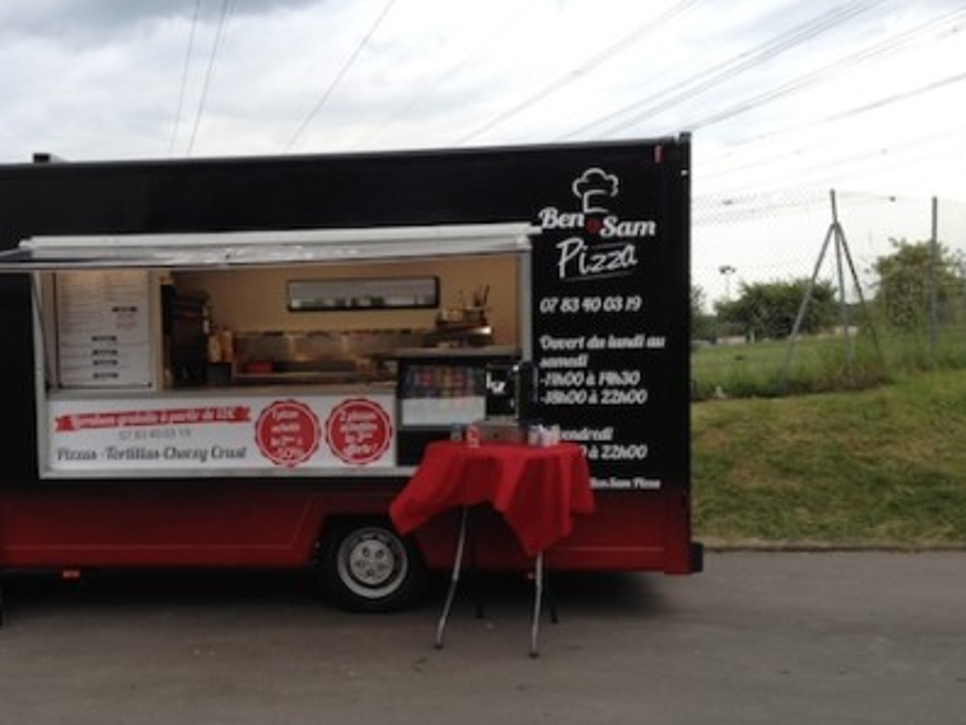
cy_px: 421
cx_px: 339
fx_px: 1312
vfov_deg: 30.8
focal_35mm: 47
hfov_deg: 40.0
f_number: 2.4
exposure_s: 1/60
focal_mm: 4.28
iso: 50
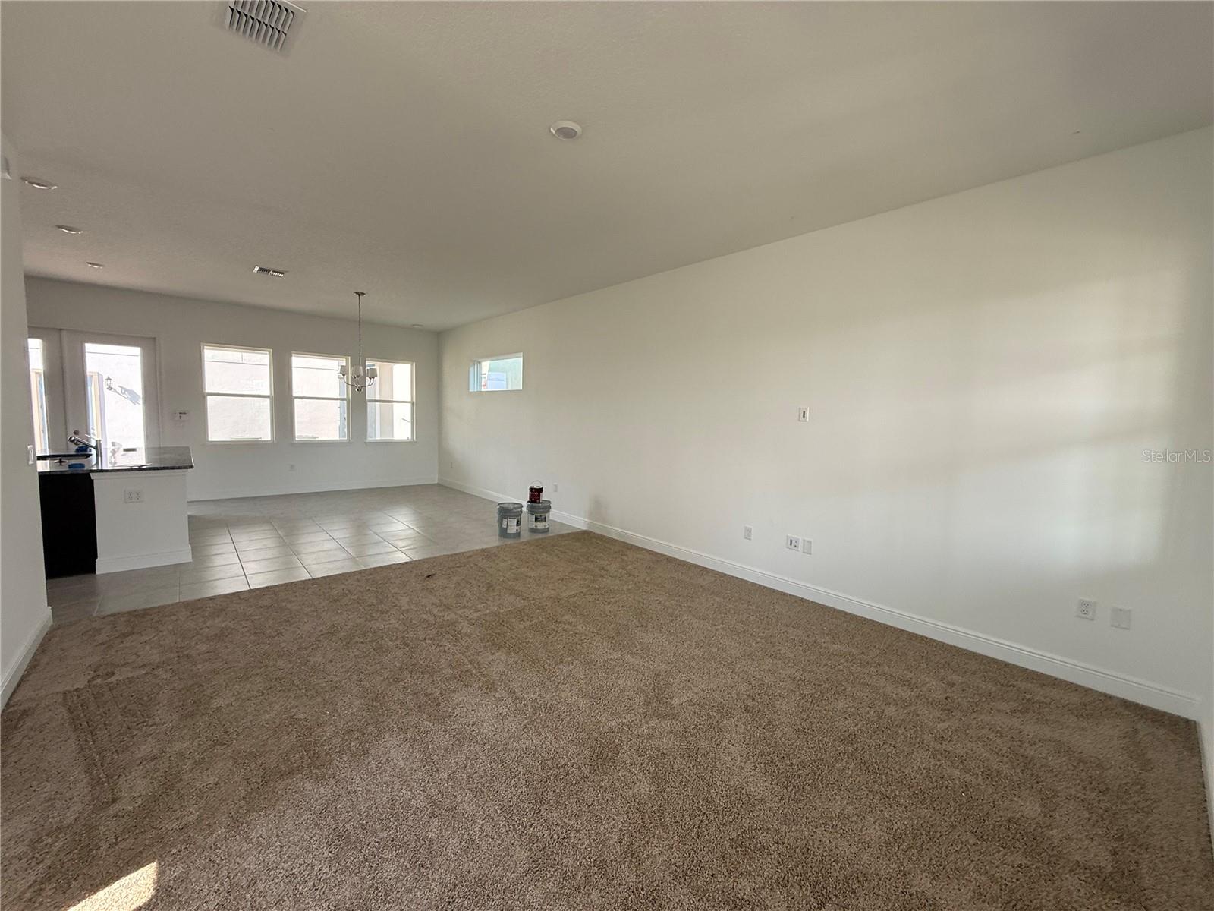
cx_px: 607
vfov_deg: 85.7
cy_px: 456
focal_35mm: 14
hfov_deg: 102.1
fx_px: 491
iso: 64
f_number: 2.2
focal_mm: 2.22
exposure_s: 1/113
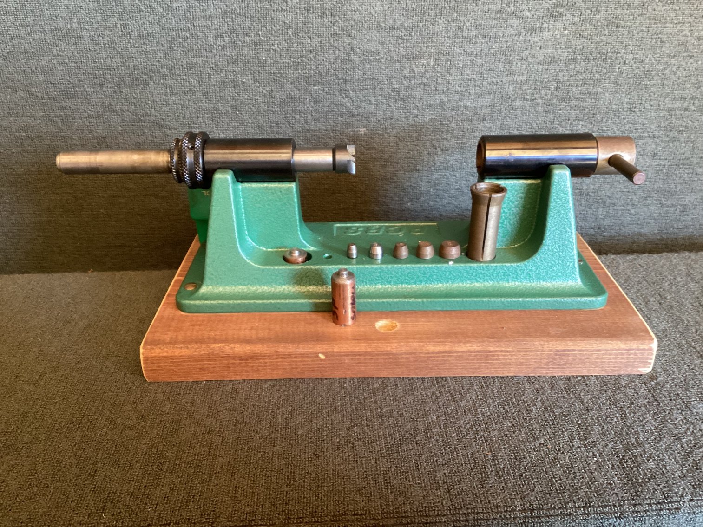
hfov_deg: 58.3
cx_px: 352
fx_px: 630
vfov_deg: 45.4
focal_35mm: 31
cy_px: 264
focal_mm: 3.3
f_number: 2.4
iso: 320
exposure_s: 1/50
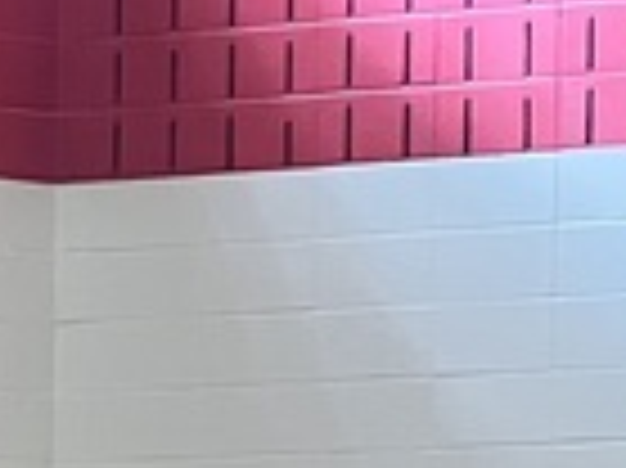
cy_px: 1134
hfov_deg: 3.4
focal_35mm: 569
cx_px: -964
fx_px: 10281
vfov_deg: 2.6
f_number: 2.8
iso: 200
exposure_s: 1/87
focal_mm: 9
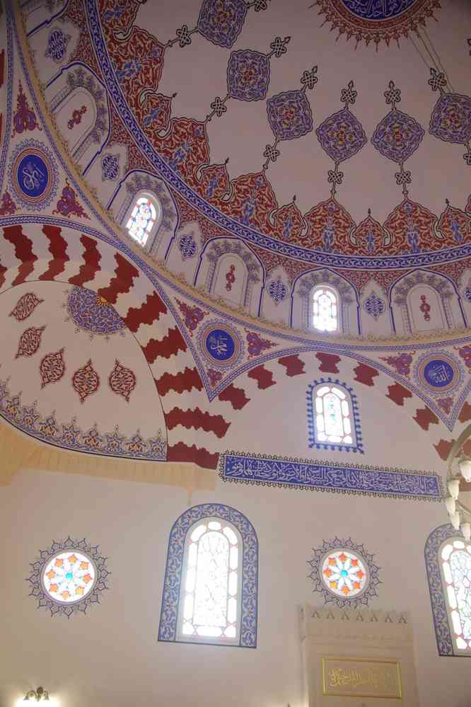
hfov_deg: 47.9
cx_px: 236
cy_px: 354
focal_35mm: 27
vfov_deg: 67.4
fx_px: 530
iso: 3200
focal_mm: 18
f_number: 3.5
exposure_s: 1/30
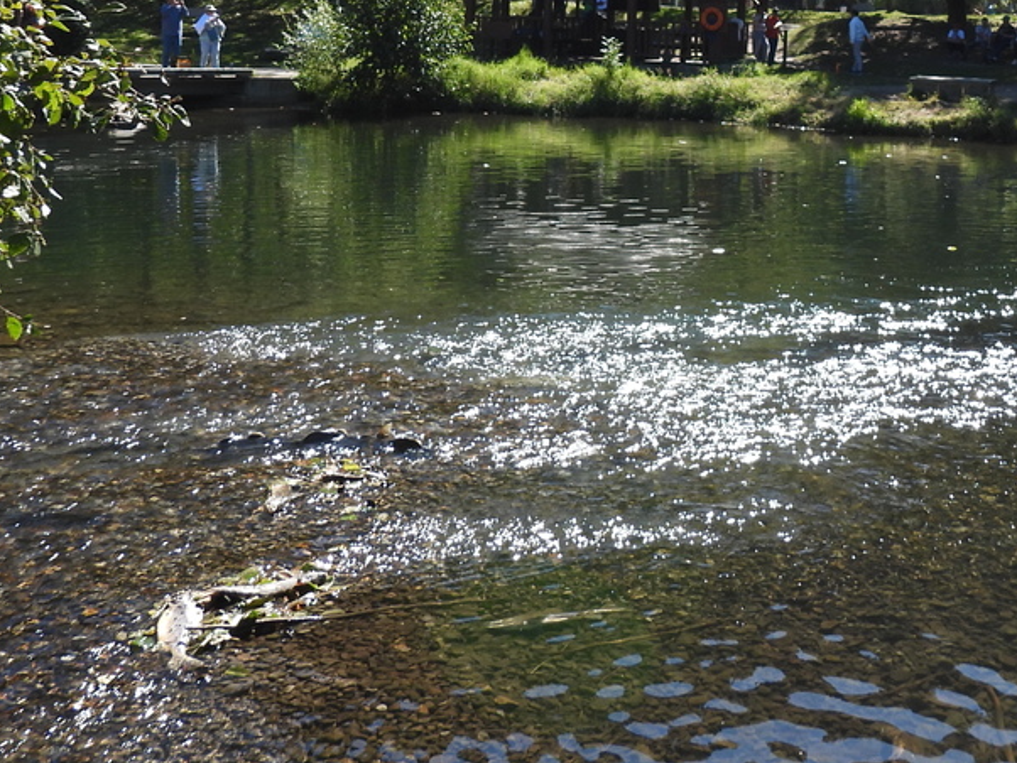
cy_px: 52
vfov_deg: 27.4
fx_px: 1499
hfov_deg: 36.8
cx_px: 738
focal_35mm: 51
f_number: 2.8
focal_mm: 4.3
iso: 100
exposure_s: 1/800
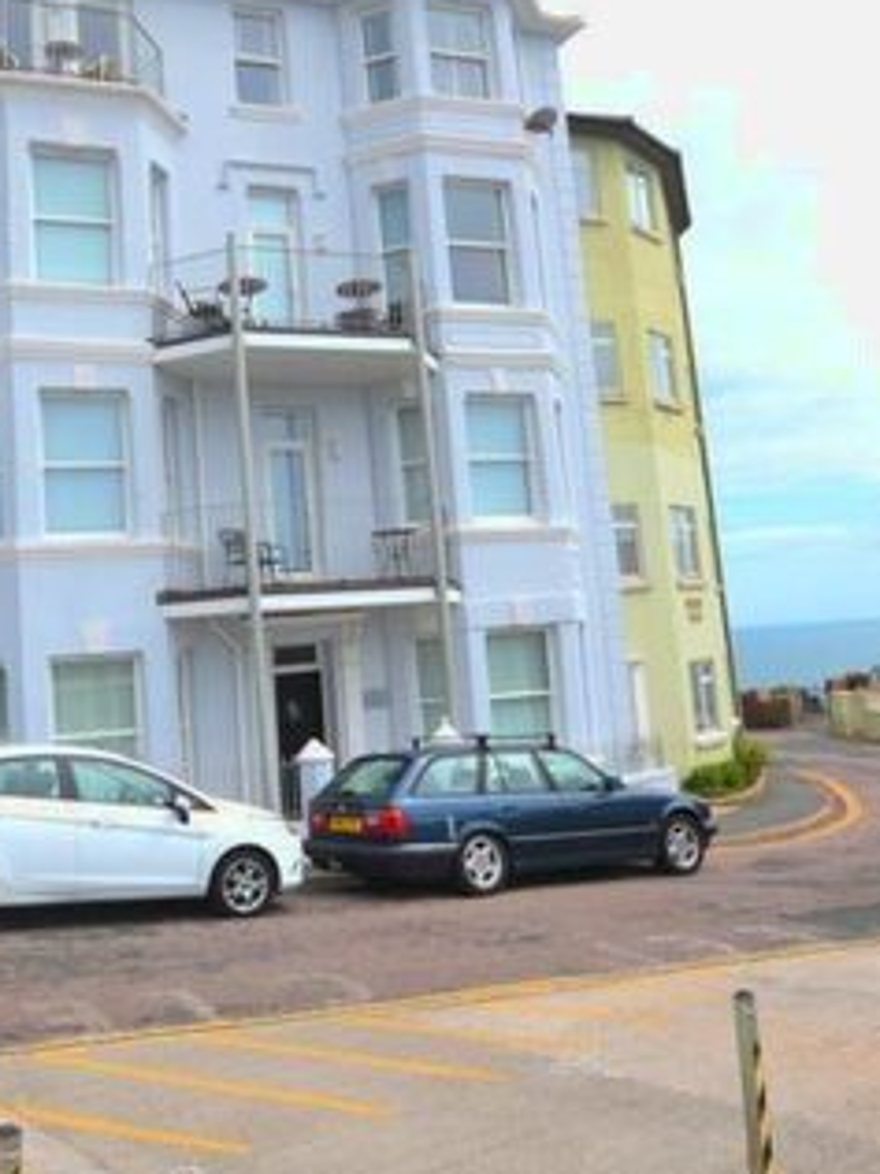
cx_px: 245
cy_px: 463
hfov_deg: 43.1
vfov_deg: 56.3
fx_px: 1085
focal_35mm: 32
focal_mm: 10
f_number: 8
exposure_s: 1/250
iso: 100
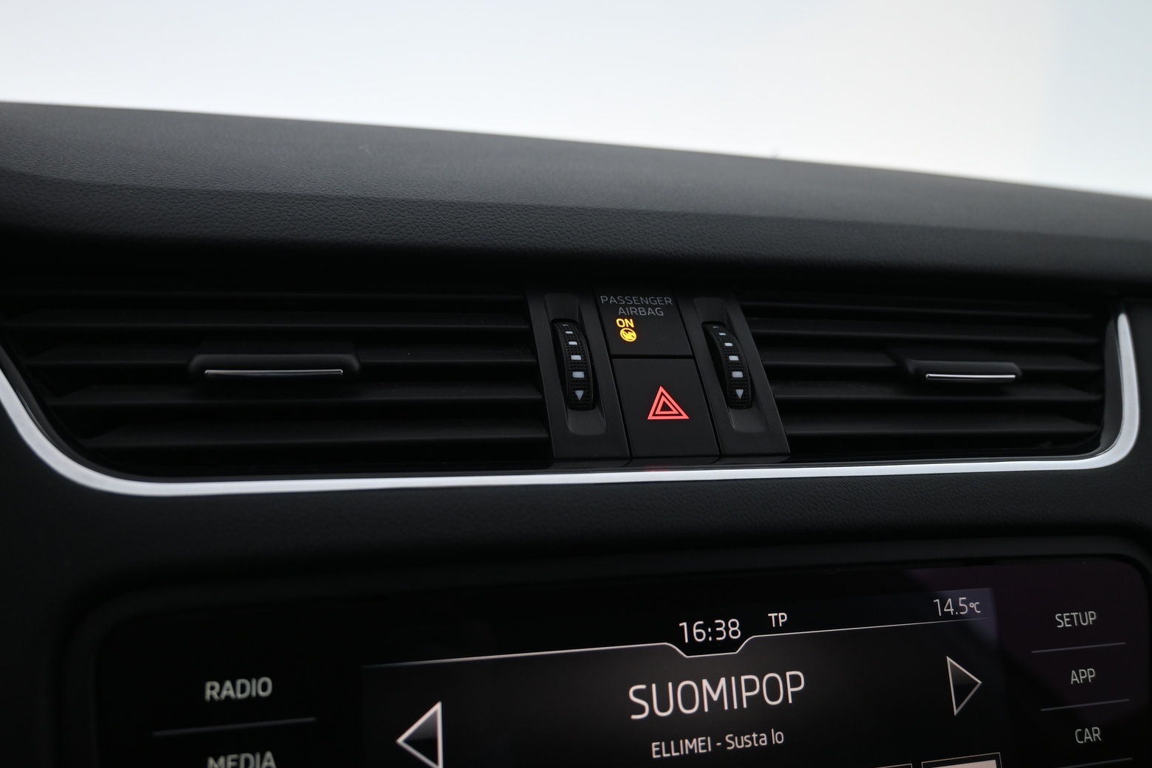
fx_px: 921
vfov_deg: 45.3
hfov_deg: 64.1
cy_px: 373
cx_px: 563
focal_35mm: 29
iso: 560
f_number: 3.8
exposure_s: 1/30
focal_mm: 18.5
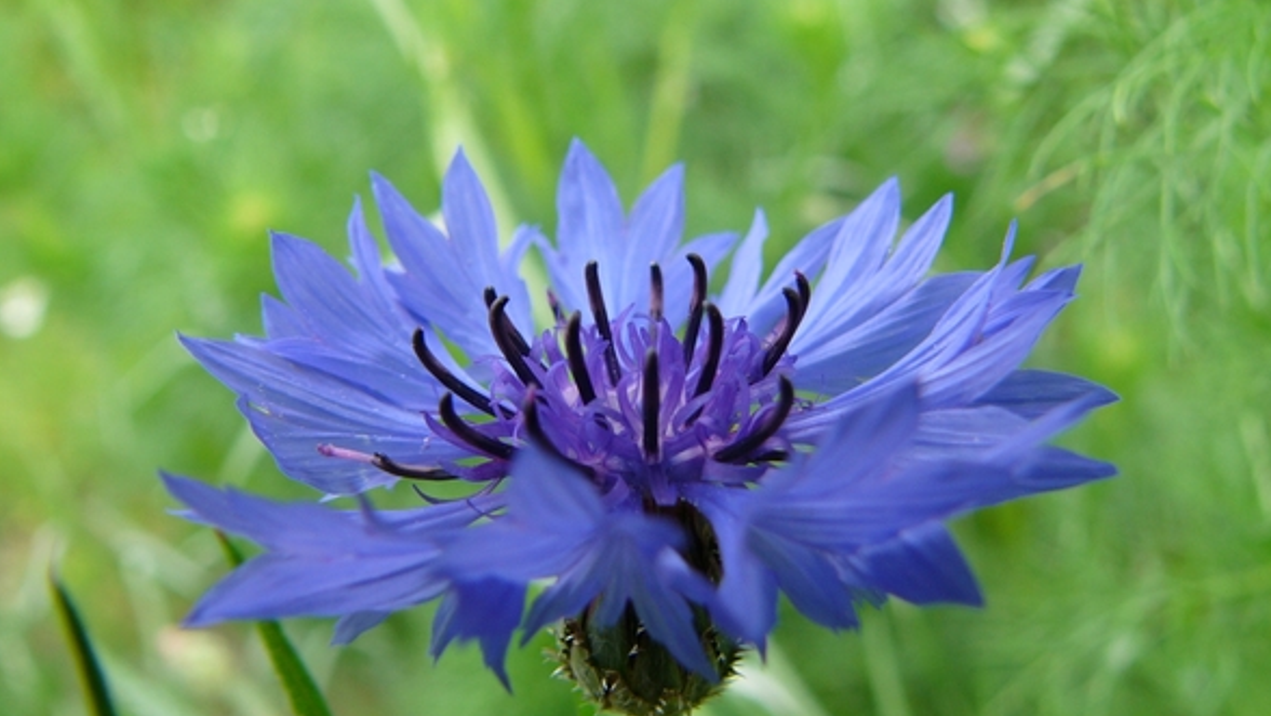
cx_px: 638
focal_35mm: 40
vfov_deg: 29.7
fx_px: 1348
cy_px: 392
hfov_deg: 50.5
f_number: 3.7
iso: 50
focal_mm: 6
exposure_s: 1/100
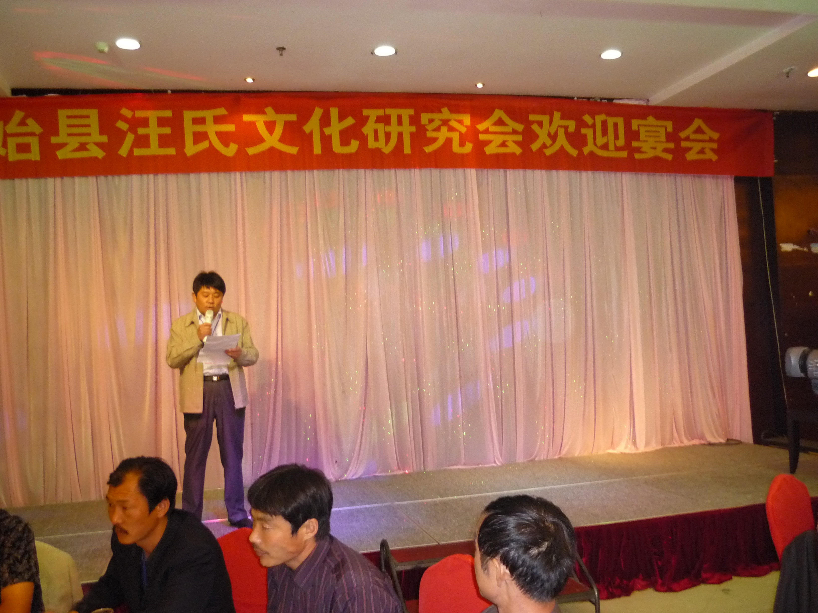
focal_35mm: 33
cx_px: 409
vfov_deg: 42.9
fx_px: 780
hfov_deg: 55.4
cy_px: 306
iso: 400
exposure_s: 1/30
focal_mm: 5.5
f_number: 2.8
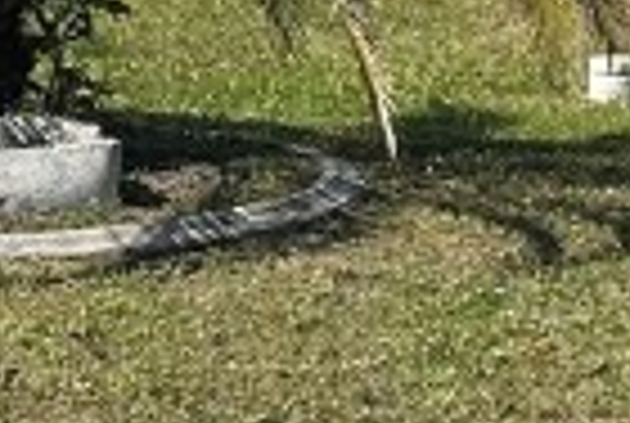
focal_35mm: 182
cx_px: -9
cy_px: 194
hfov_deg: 11.2
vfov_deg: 7.6
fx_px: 3192
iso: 80
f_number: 1.78
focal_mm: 6.86
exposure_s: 1/5263
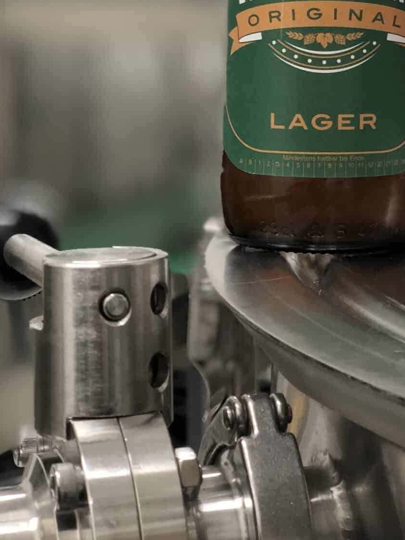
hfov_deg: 12.4
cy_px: 30
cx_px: 285
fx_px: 1857
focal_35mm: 119
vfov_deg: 16.3
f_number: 2.4
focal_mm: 6
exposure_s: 1/50
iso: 64
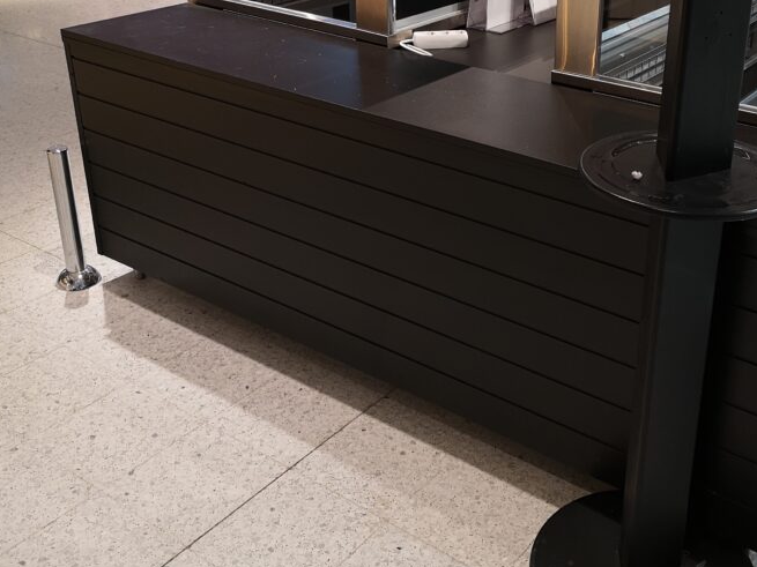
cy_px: 166
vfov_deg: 32.4
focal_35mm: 44
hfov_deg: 42.4
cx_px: 498
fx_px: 962
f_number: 1.8
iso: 100
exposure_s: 1/50
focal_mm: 3.95
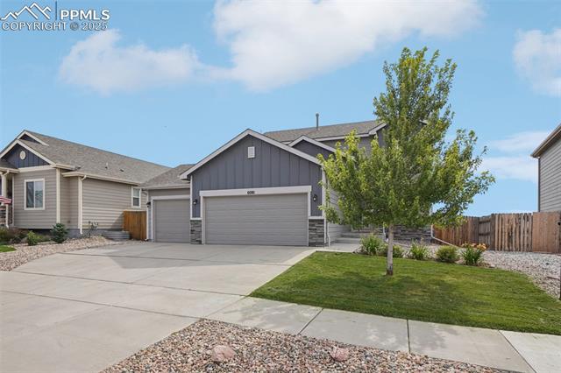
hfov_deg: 90.0
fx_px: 280
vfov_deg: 67.3
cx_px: 280
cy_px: 186
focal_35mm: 18
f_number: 8
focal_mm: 12
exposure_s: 1/320
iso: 100
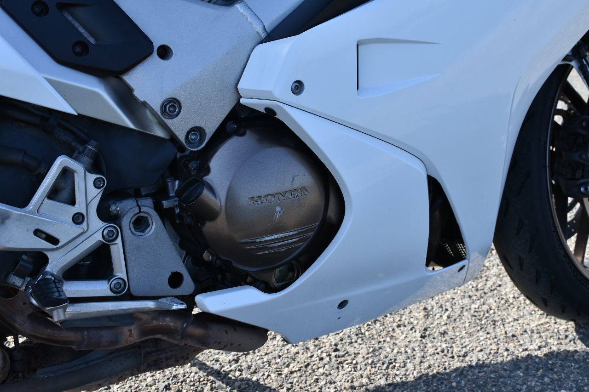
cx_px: 294
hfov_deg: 41.1
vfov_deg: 28.1
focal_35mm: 48
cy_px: 196
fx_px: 785
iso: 250
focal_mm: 32
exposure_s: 1/250
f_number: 8
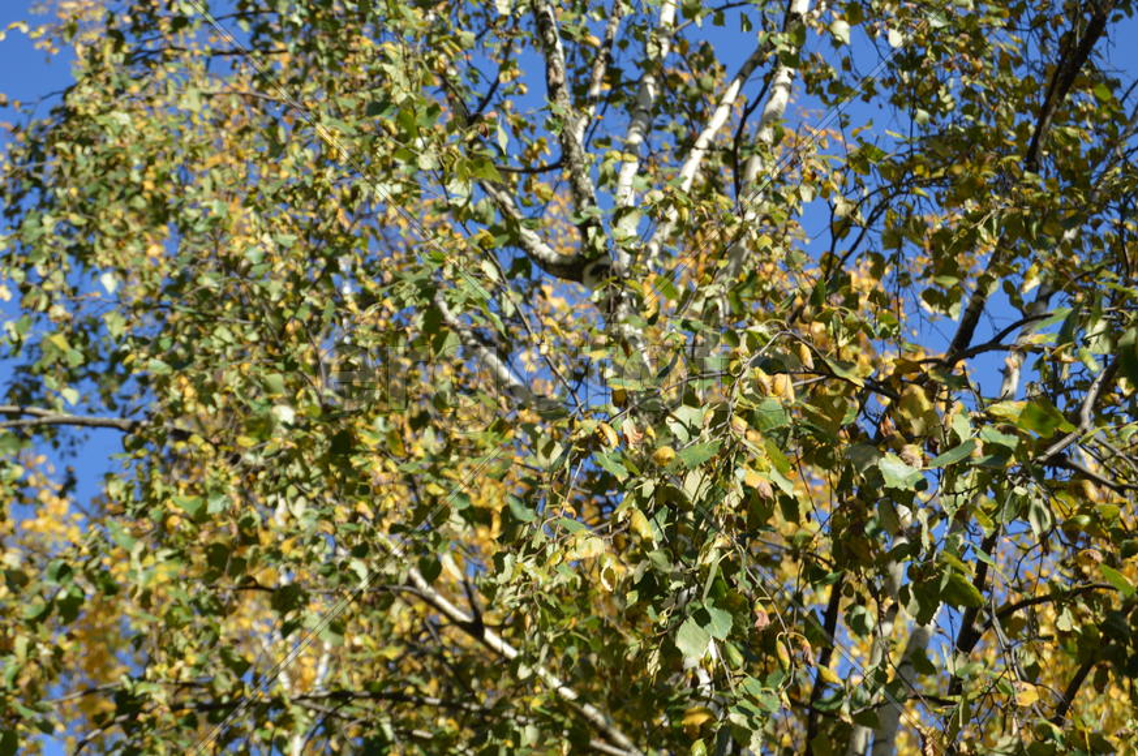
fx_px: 2605
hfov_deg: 24.6
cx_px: 569
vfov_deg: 16.5
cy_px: 378
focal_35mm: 82
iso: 100
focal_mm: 55
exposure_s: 1/160
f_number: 6.3
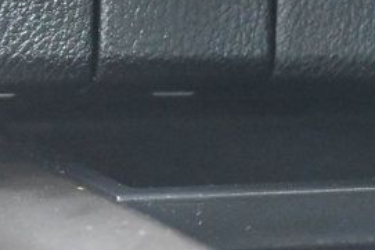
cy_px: -30
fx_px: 1918
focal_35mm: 184
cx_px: 83
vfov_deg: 7.4
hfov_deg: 11.1
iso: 12800
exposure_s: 1/60
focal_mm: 52
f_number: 5.6
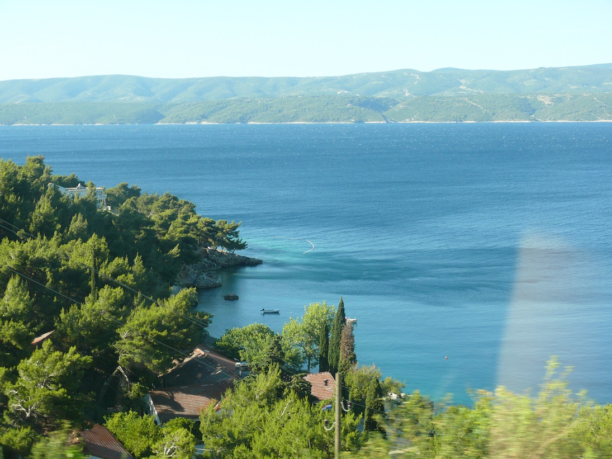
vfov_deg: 23.6
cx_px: 306
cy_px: 230
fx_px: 1096
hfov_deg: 31.2
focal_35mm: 62
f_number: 4.5
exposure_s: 1/250
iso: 100
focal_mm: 13.2
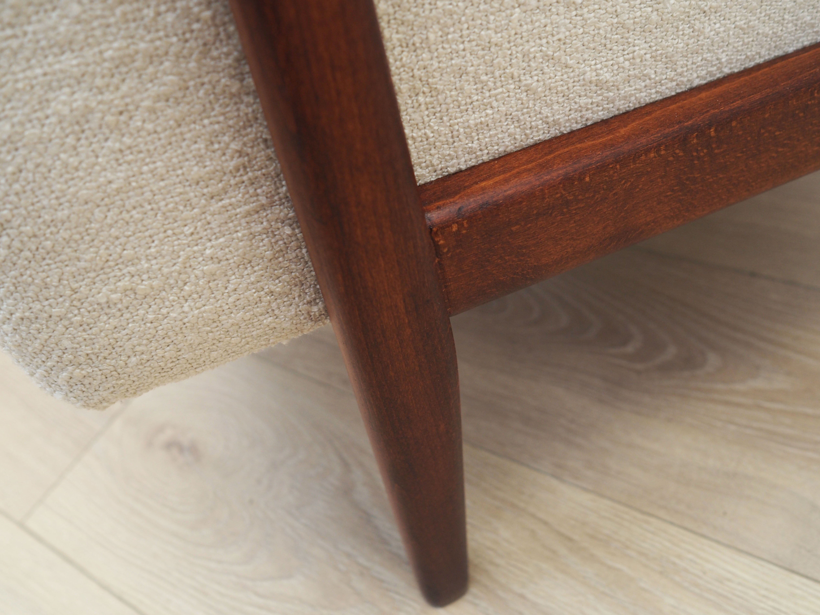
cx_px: 410
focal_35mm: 34
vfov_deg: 41.8
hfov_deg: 54.0
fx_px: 805
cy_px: 308
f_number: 2.8
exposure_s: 1/40
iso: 400
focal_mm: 17
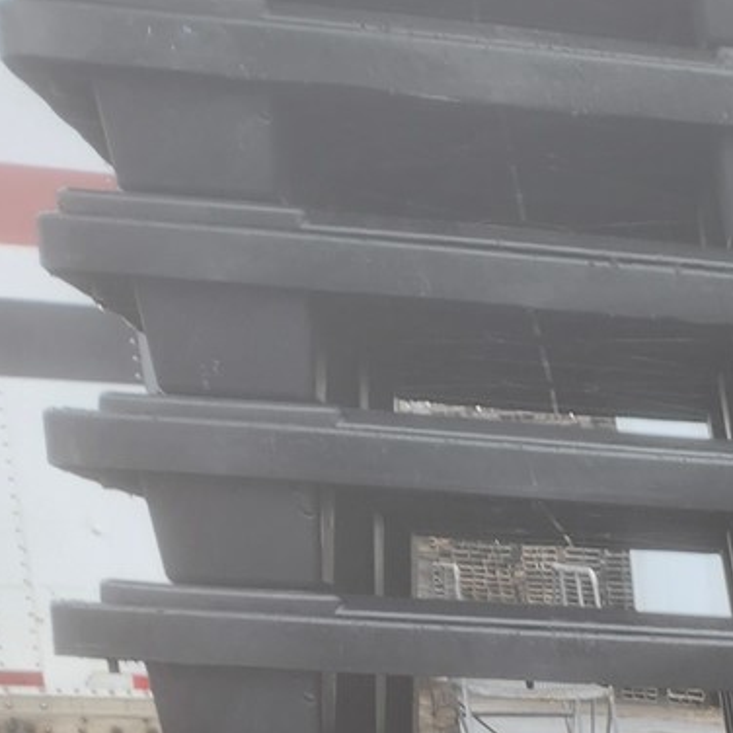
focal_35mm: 108
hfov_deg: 13.9
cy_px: 1530
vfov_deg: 13.5
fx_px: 2587
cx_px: 1423
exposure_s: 1/120
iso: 25
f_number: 1.8
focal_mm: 5.4
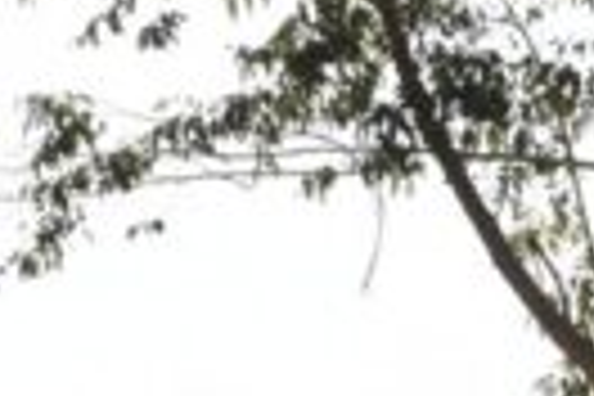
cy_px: 1251
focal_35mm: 464
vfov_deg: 2.9
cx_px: 288
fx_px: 7655
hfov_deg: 4.4
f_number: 10
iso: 400
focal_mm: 40
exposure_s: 1/400
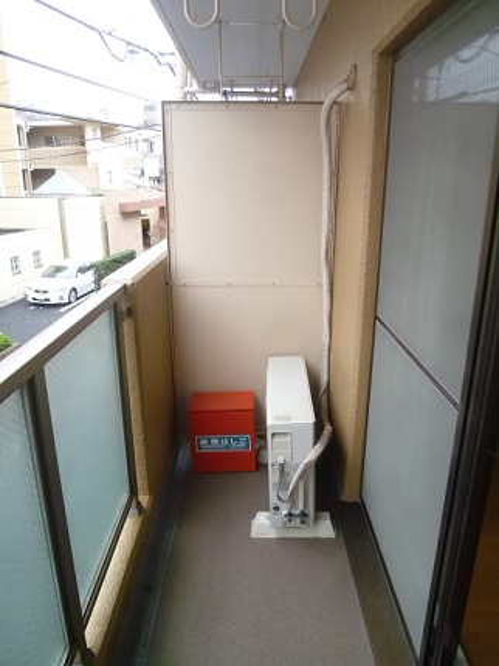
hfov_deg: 56.8
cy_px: 333
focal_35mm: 24
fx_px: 462
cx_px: 250
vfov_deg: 71.6
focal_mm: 4.3
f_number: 2.2
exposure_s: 1/250
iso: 200
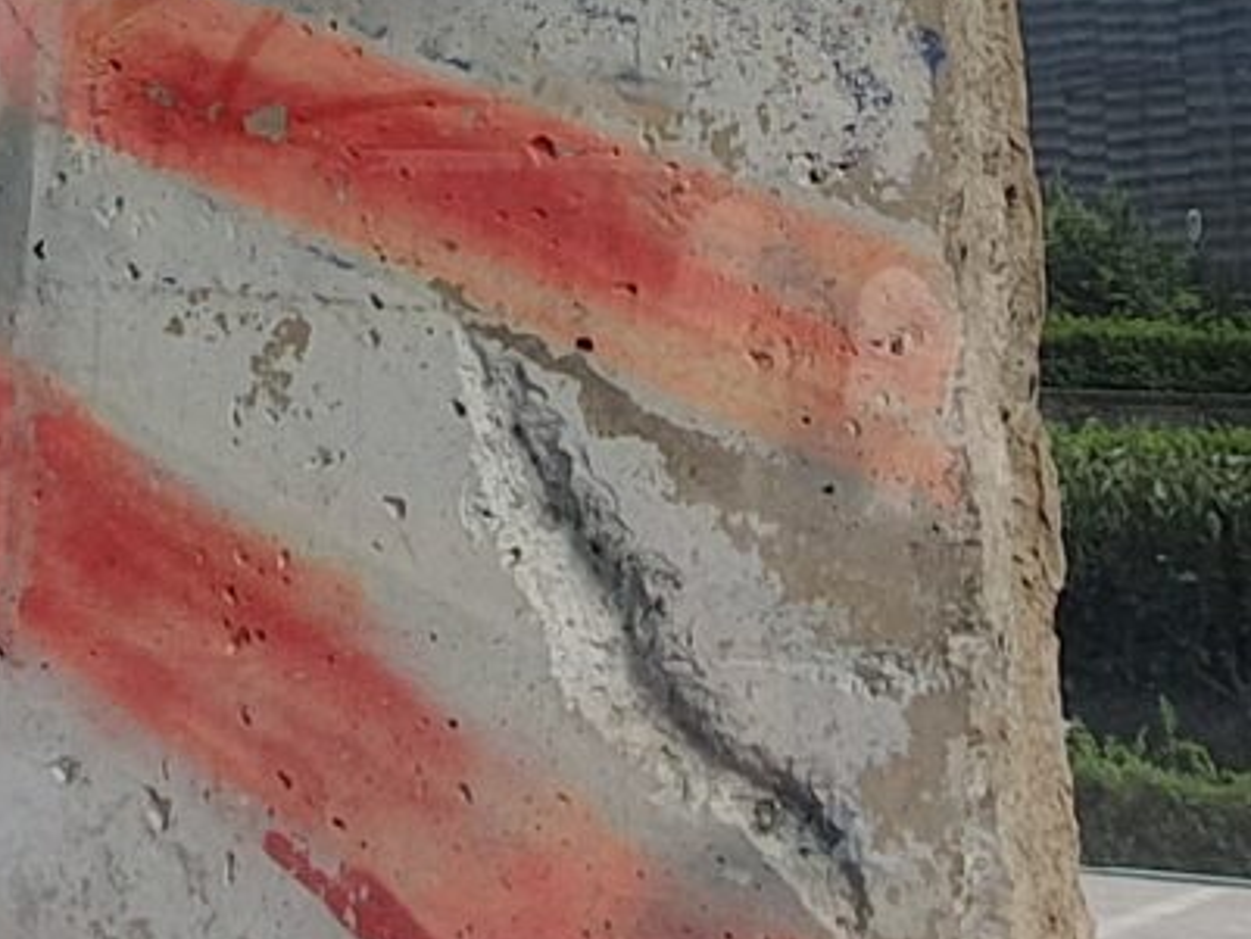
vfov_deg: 15.4
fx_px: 3000
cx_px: 162
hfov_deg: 23.0
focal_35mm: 83
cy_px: -742
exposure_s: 1/140
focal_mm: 1.8
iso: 50
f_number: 2.2
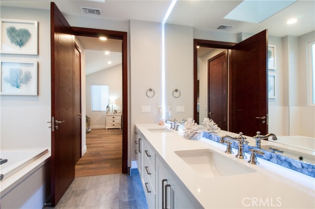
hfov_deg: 90.1
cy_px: 104
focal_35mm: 18
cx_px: 158
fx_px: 157
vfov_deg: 67.2
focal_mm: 12
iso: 200
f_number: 16
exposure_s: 2
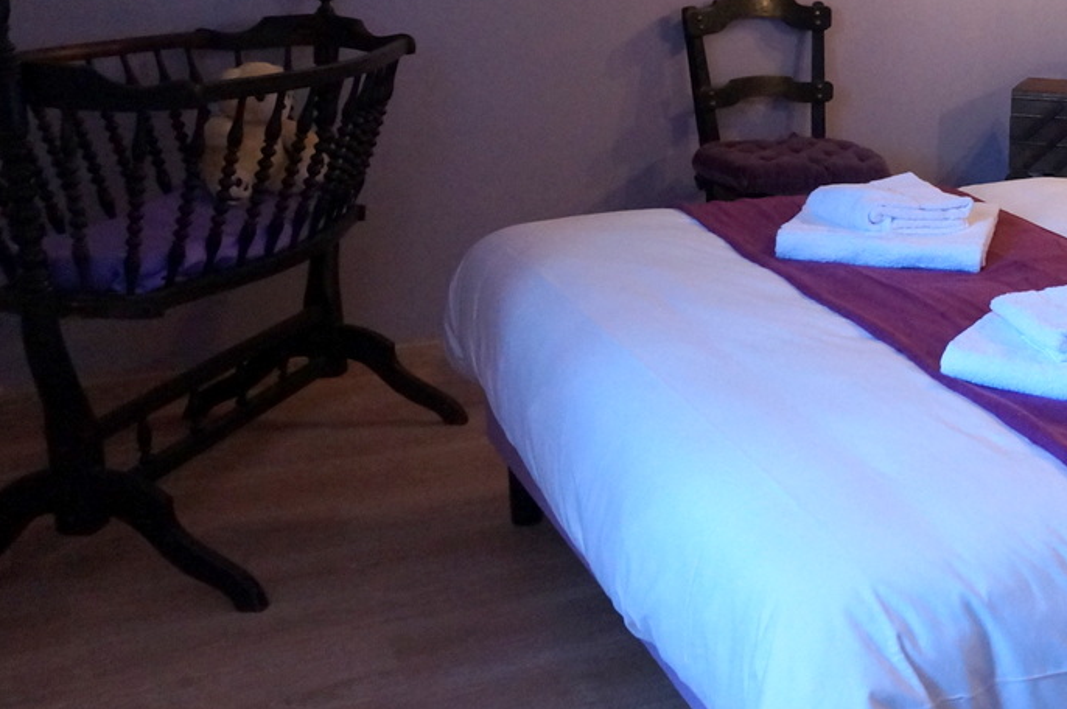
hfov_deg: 32.5
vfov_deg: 23.9
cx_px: 1092
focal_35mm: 56
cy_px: 182
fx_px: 1658
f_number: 3.5
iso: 1600
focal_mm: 16
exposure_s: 1/160
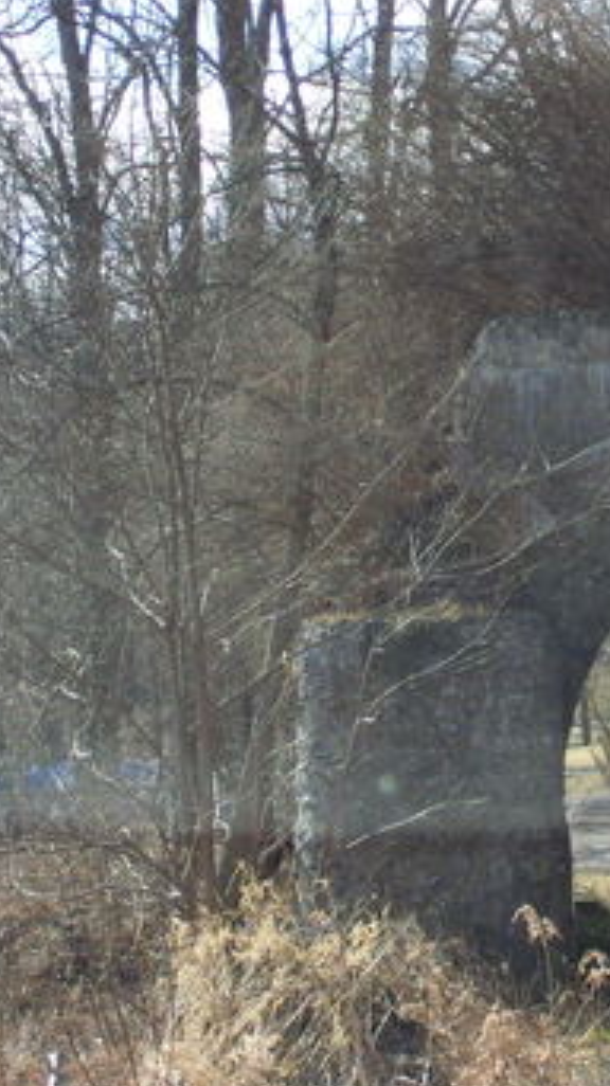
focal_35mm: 206
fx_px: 5932
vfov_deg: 10.5
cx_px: 775
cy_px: 499
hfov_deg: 5.8
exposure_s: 1/250
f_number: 4.6
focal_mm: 18
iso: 160
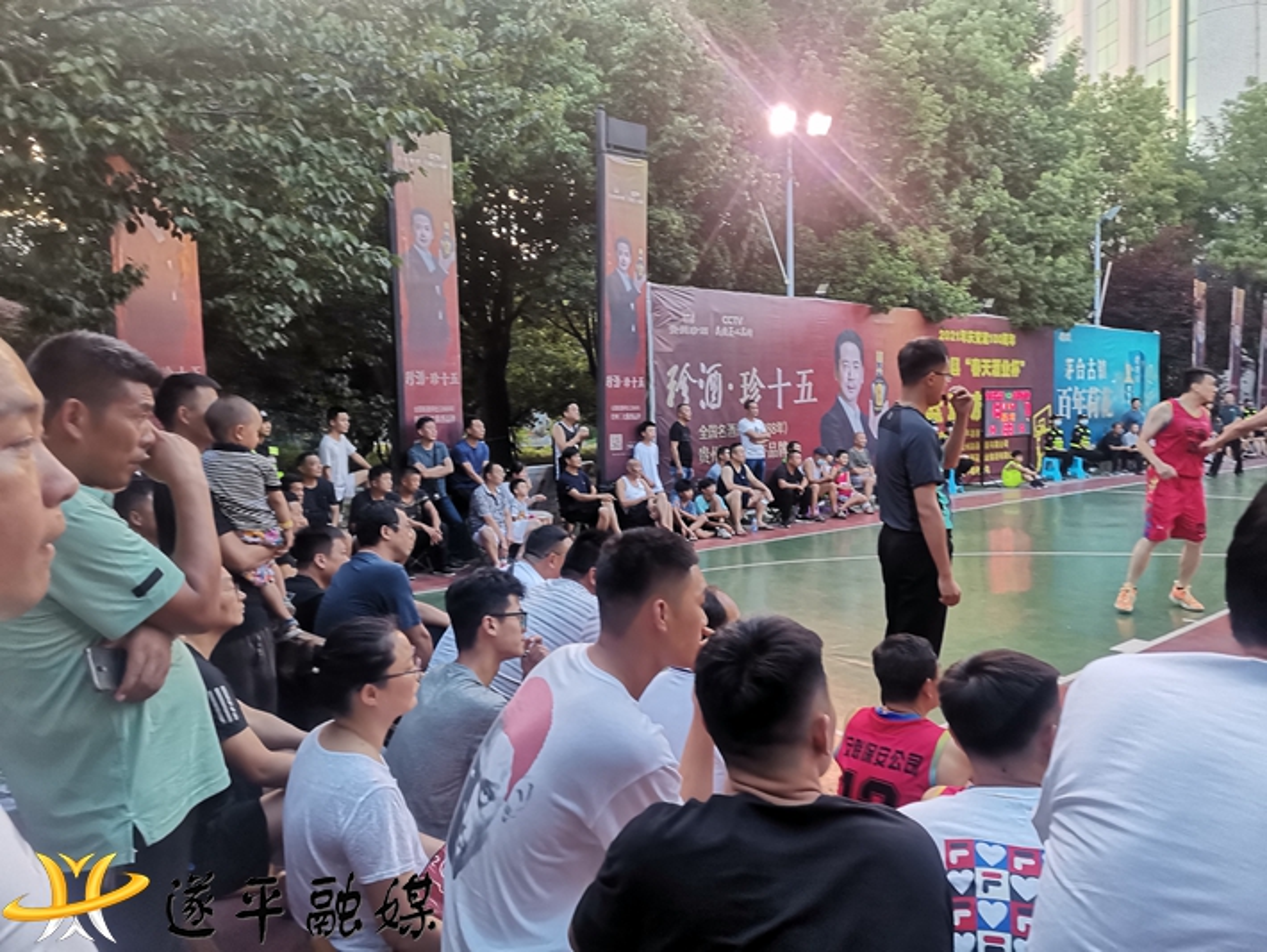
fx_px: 952
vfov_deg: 53.1
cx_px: 634
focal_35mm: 26
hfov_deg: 67.3
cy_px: 476
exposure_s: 1/100
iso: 160
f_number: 1.8
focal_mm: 5.5
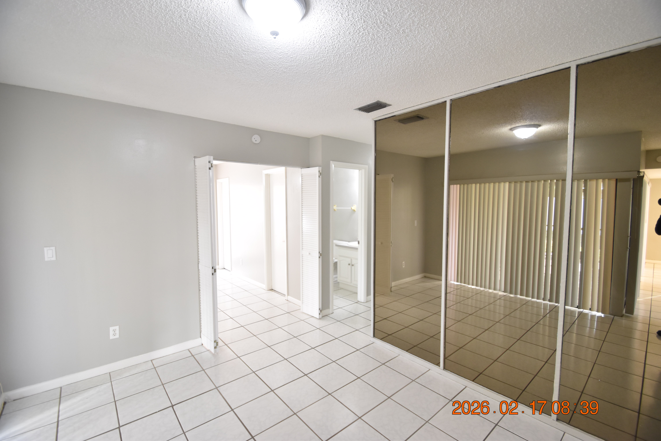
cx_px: 330
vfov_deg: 77.3
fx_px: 275
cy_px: 220
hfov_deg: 100.4
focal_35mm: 15
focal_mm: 10
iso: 800
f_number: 3.5
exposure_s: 1/45
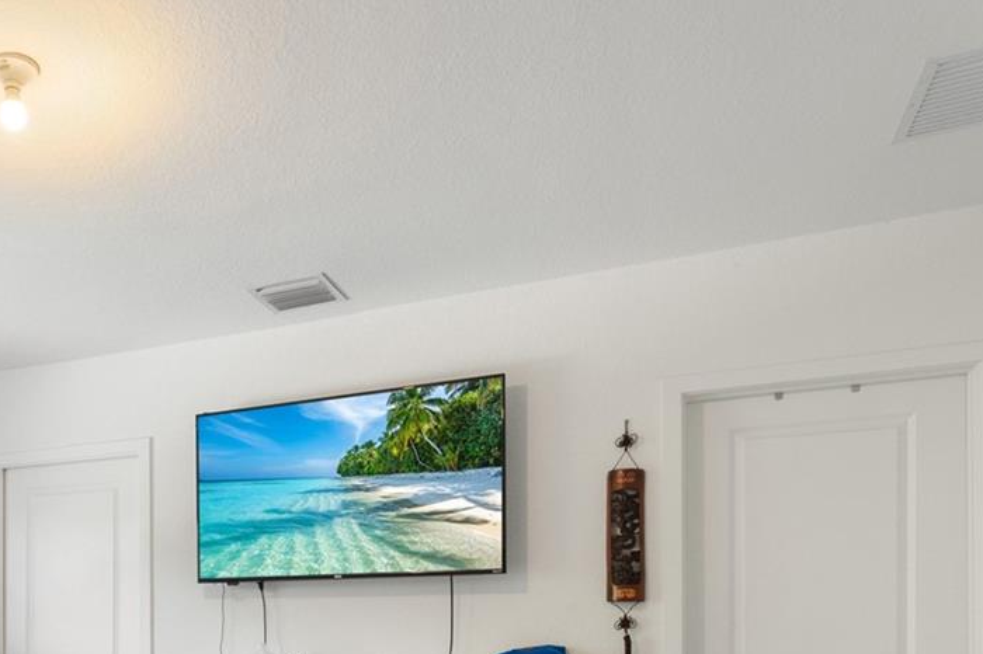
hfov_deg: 54.0
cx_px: 173
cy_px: 625
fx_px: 873
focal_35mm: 32
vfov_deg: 37.5
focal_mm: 14
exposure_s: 1/4
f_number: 9
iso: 800
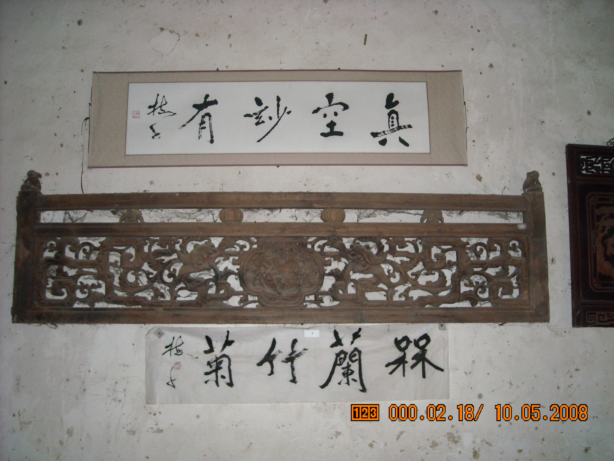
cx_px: 307
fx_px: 621
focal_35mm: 35
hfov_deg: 52.6
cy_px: 230
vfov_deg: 40.7
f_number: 2.8
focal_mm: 5.7
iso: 200
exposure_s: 1/60
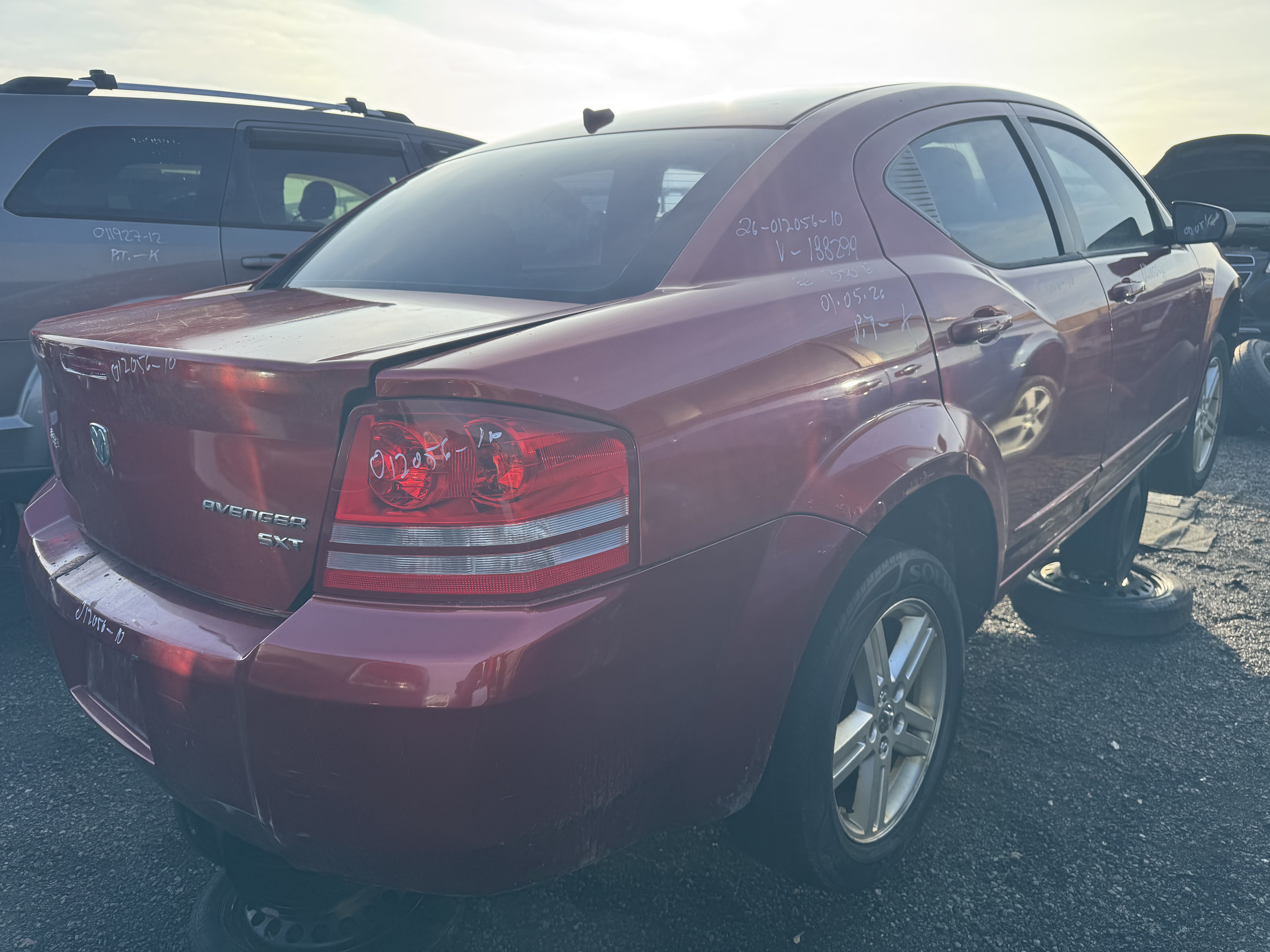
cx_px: 635
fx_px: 881
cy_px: 476
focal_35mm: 24
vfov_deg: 56.8
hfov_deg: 71.6
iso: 80
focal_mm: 6.76
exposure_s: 1/1425
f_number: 1.78
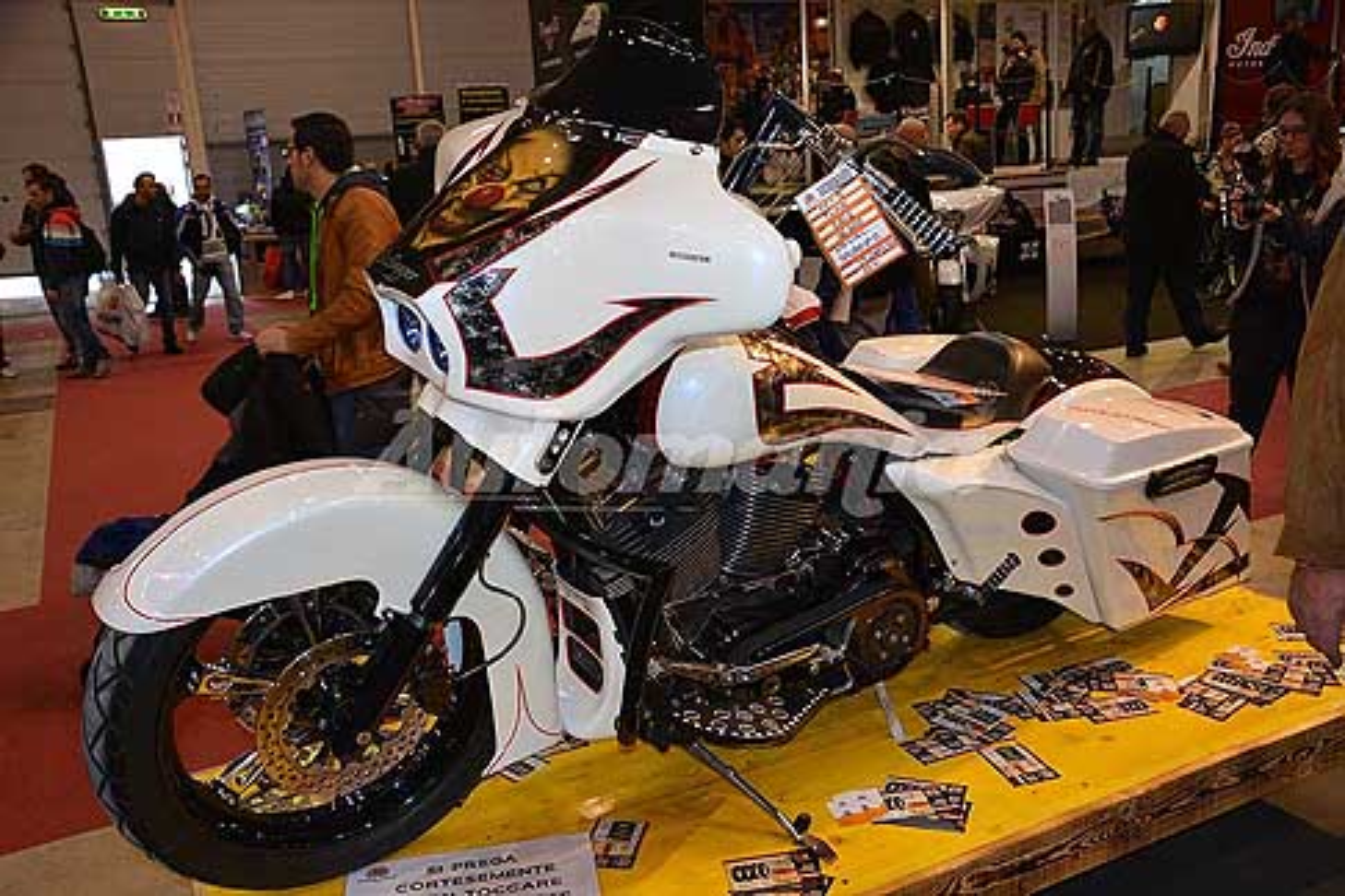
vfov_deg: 41.7
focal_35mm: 32
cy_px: 448
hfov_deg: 59.5
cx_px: 672
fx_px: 1177
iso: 450
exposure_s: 1/60
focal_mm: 21
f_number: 3.8
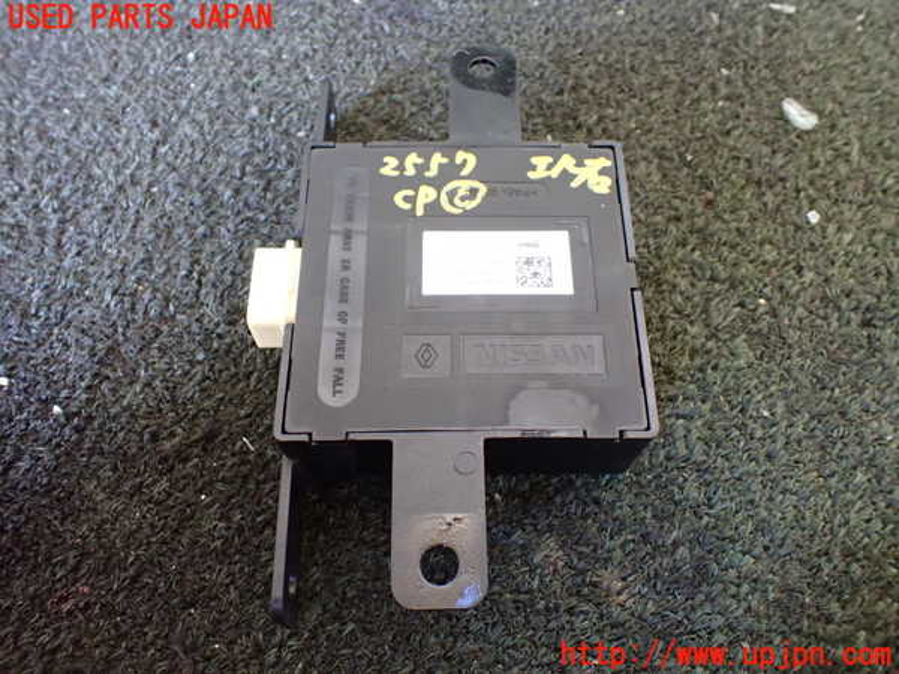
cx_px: 450
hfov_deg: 60.0
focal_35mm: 30
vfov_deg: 46.8
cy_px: 337
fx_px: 779
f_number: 2.3
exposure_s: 1/40
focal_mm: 5.4
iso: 800
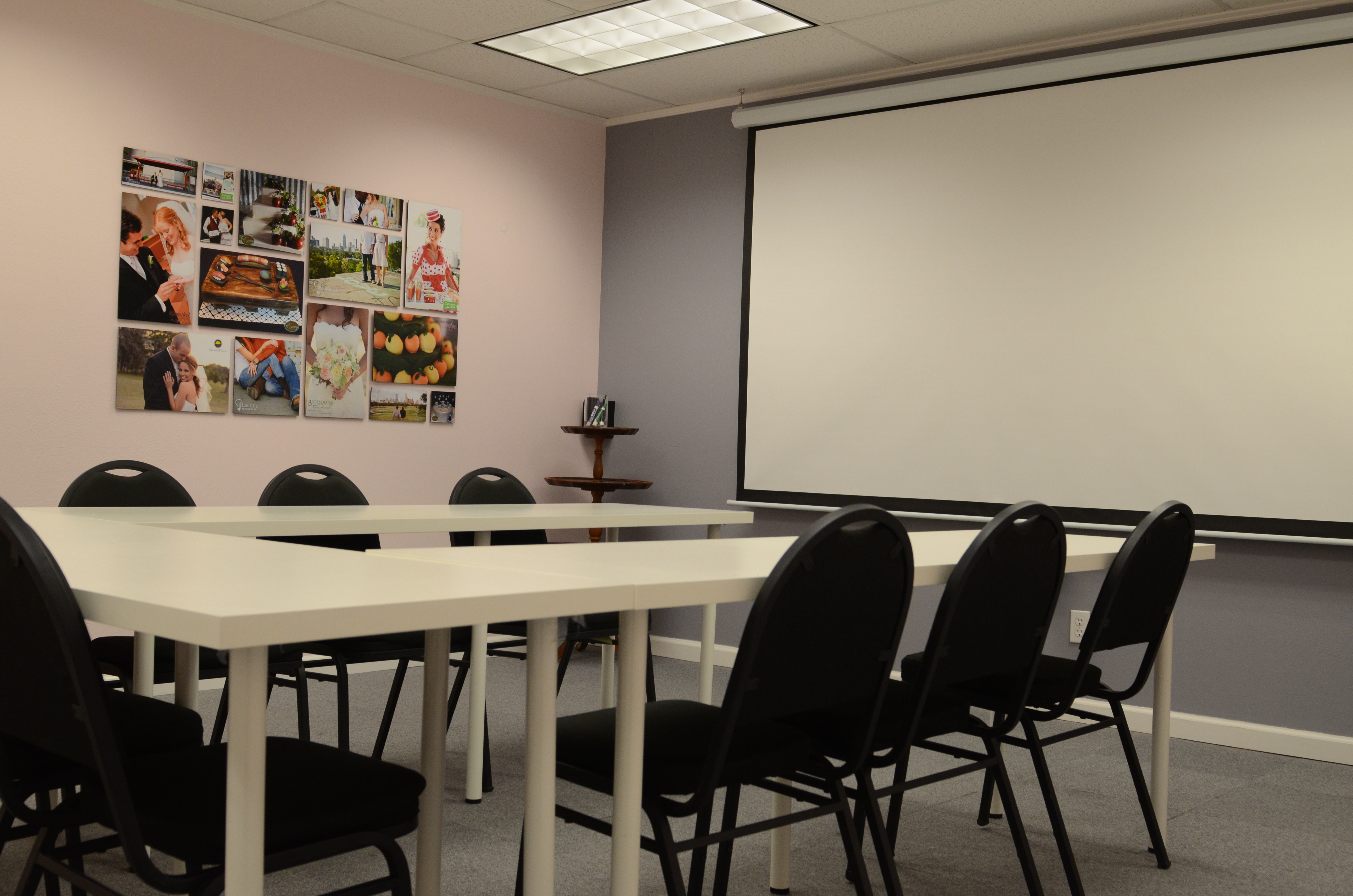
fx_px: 1350
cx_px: 676
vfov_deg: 36.7
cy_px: 448
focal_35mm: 36
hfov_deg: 53.2
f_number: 5
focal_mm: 24
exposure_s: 1/100
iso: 800
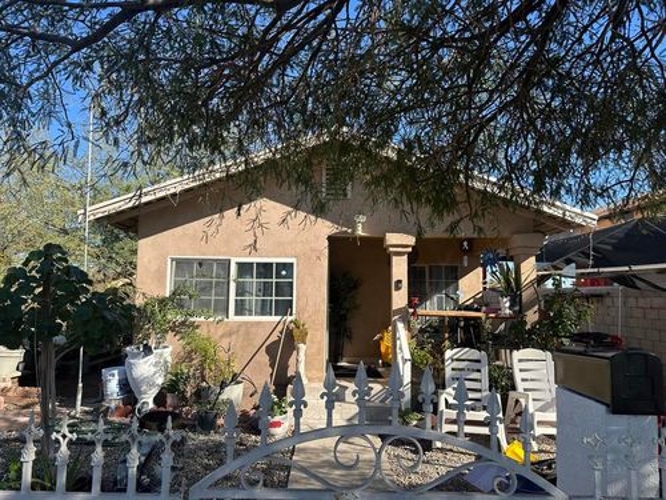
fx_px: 462
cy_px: 250
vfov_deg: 56.8
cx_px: 333
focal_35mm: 24
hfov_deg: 71.6
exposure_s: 1/2660
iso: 80
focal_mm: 6.86
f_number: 1.78
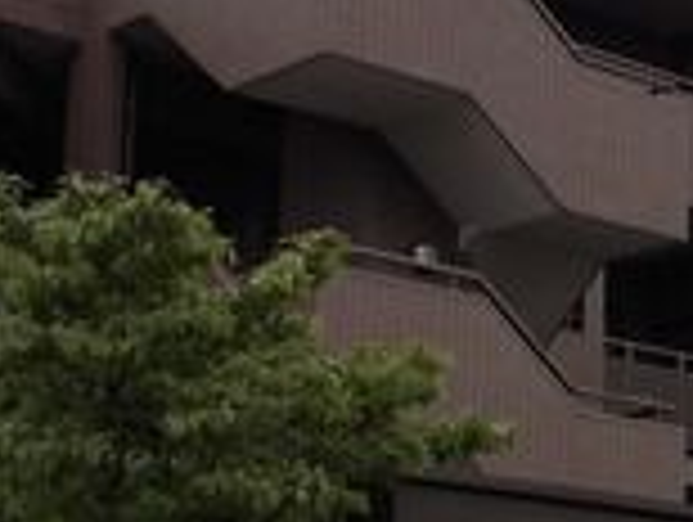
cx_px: 1053
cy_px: 320
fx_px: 2727
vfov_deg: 10.9
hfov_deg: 13.6
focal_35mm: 136
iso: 50
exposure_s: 1/715
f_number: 2.4
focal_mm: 4.28
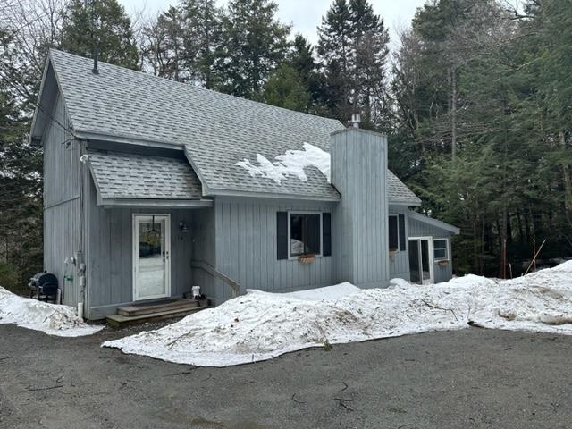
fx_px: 397
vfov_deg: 56.8
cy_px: 214
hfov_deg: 71.6
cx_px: 286
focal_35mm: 24
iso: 80
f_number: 1.78
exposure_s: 1/1812
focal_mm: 6.86
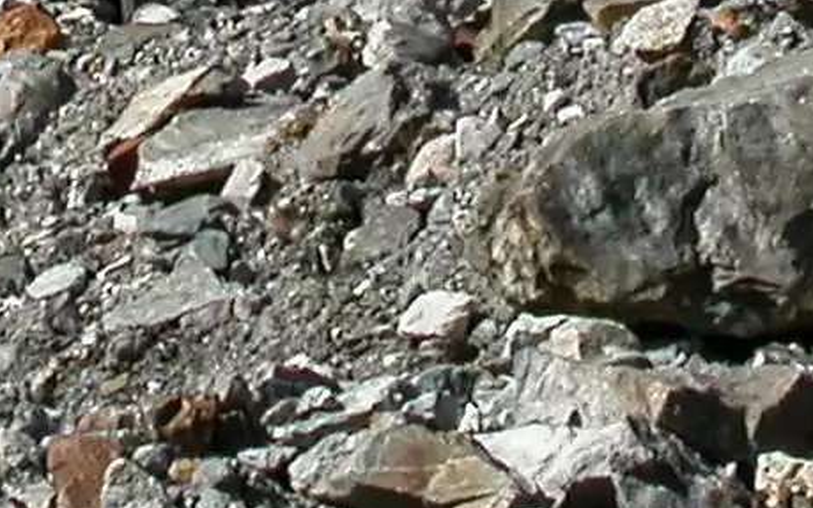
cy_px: -965
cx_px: 124
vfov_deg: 2.4
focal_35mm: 551
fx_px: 12210
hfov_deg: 3.8
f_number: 9.2
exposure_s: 1/306
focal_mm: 21.7
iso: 100
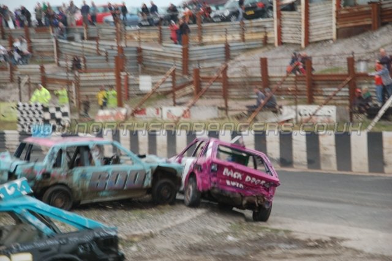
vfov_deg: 11.7
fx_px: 1273
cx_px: 196
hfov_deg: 17.5
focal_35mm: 117
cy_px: 130
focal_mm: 78
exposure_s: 1/40
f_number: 5.6
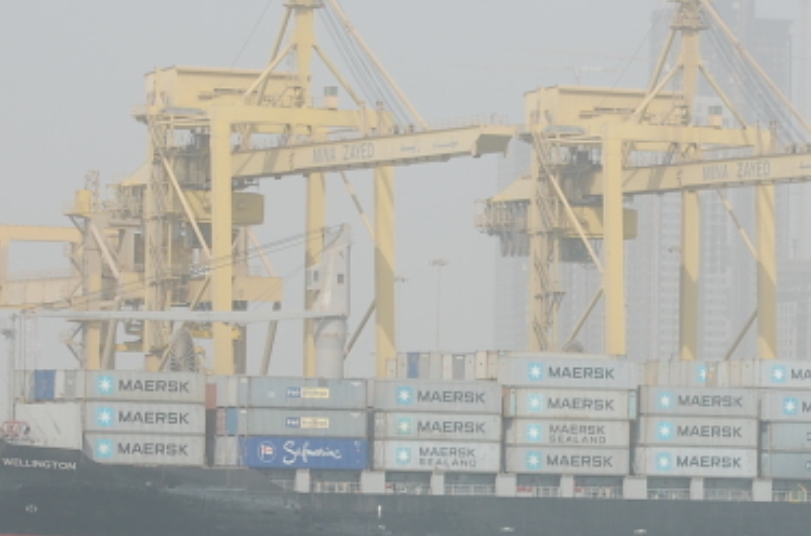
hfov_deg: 8.1
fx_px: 5753
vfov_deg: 5.3
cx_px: 649
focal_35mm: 256
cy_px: 415
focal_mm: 80
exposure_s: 1/800
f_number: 7.1
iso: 200
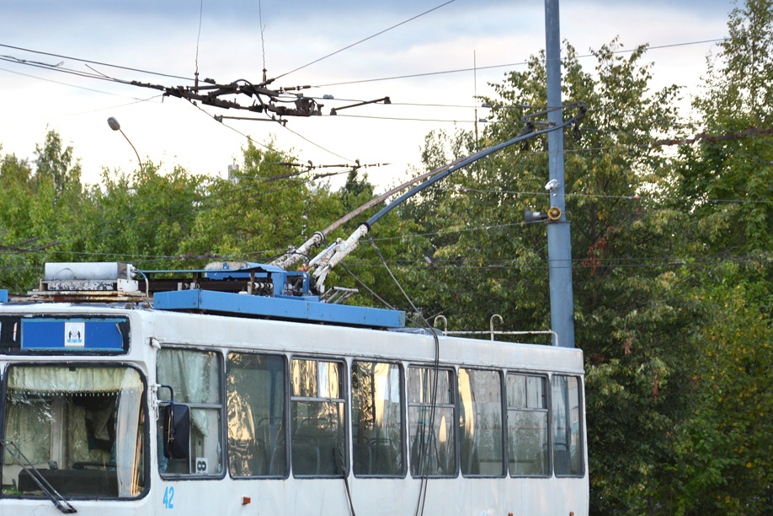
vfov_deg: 7.5
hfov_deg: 11.2
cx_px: 207
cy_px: 337
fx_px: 3947
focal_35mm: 184
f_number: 5.6
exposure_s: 1/60
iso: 200
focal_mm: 75
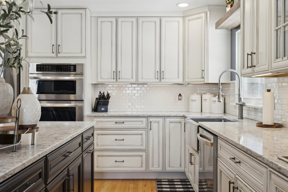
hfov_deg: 54.4
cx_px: 144
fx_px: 280
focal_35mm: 35
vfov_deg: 37.9
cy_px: 96
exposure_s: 1/50
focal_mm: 35
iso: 640
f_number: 8
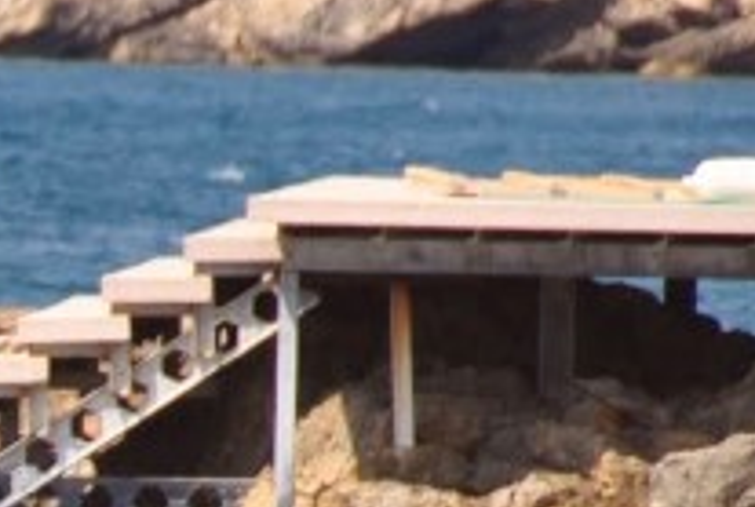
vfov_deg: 0.8
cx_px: -698
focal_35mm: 1663
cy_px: 802
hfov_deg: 1.2
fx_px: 34952
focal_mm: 200
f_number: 5.6
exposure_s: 1/800
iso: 200
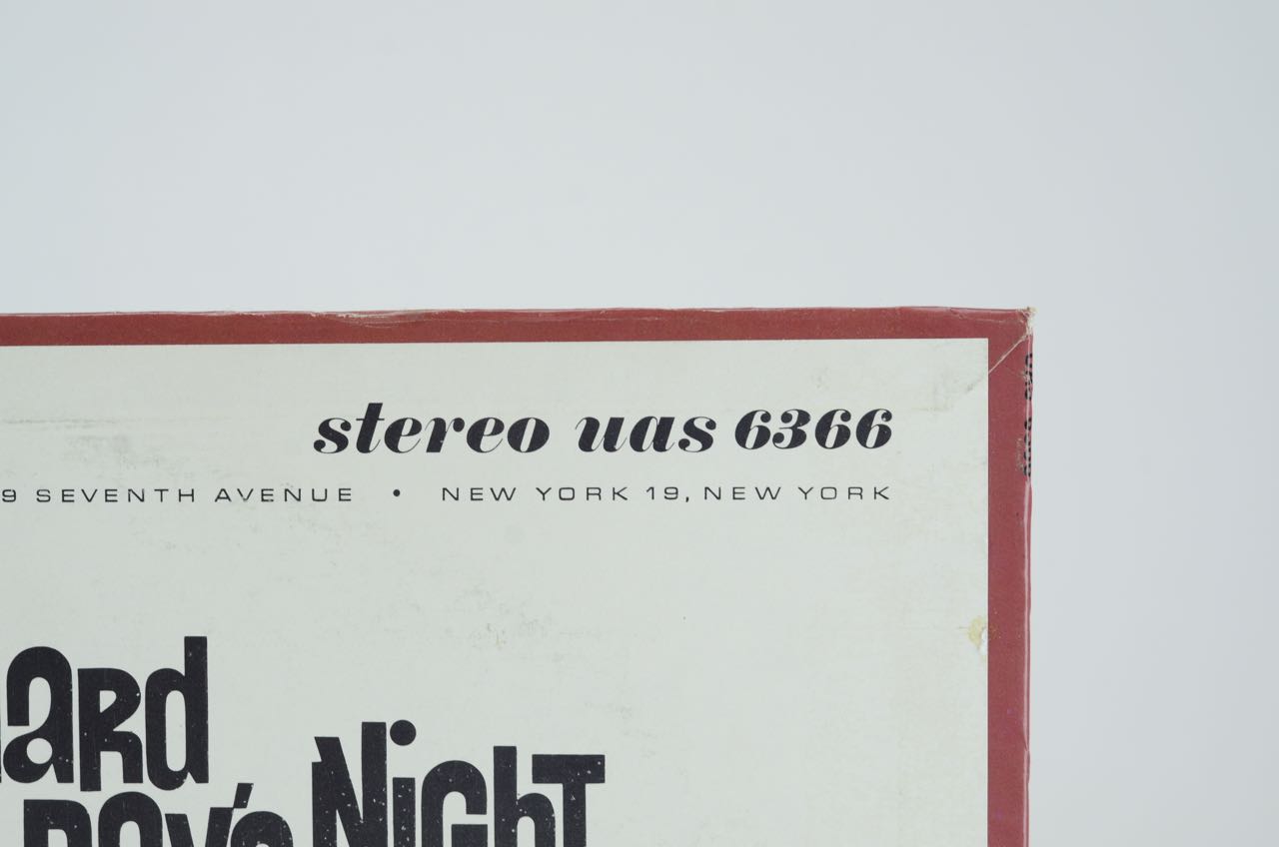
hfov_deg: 27.0
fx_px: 2659
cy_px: 424
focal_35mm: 75
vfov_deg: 18.1
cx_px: 640
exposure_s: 1/125
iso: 640
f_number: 5.6
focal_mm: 50
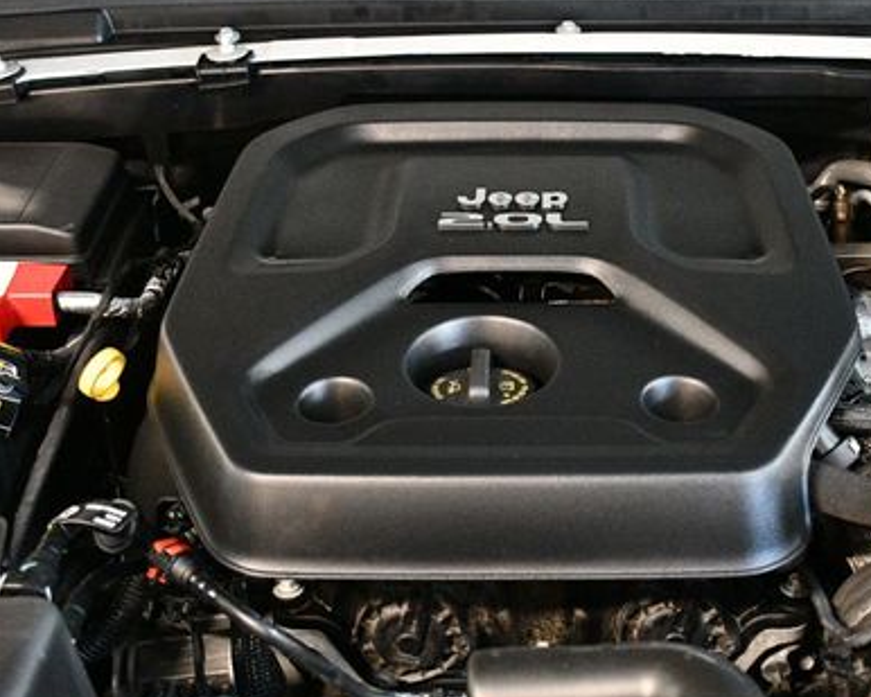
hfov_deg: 33.4
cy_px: 379
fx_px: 1444
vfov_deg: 27.1
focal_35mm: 56
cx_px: 539
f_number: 3.8
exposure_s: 1/60
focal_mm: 24
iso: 7200
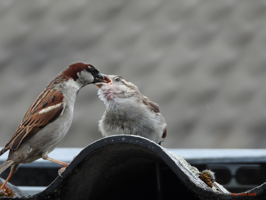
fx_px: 6609
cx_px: 133
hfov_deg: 2.3
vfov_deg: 1.7
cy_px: 100
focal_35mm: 860
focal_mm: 155
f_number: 5.6
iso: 400
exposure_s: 1/500
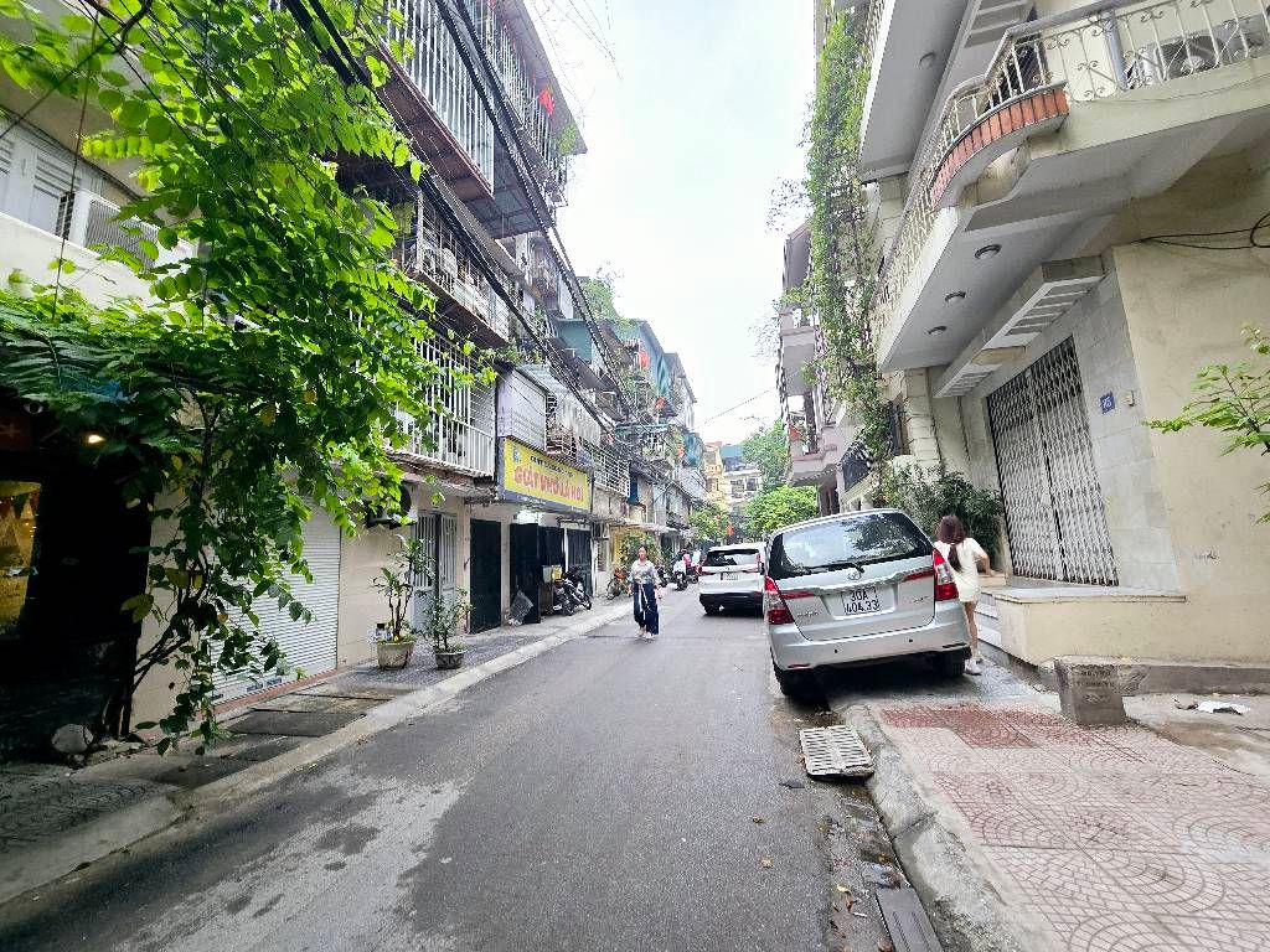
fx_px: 477
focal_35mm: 13
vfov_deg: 89.9
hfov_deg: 106.2
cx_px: 635
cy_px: 476
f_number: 2.2
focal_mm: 2.2
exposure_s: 1/50
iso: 64
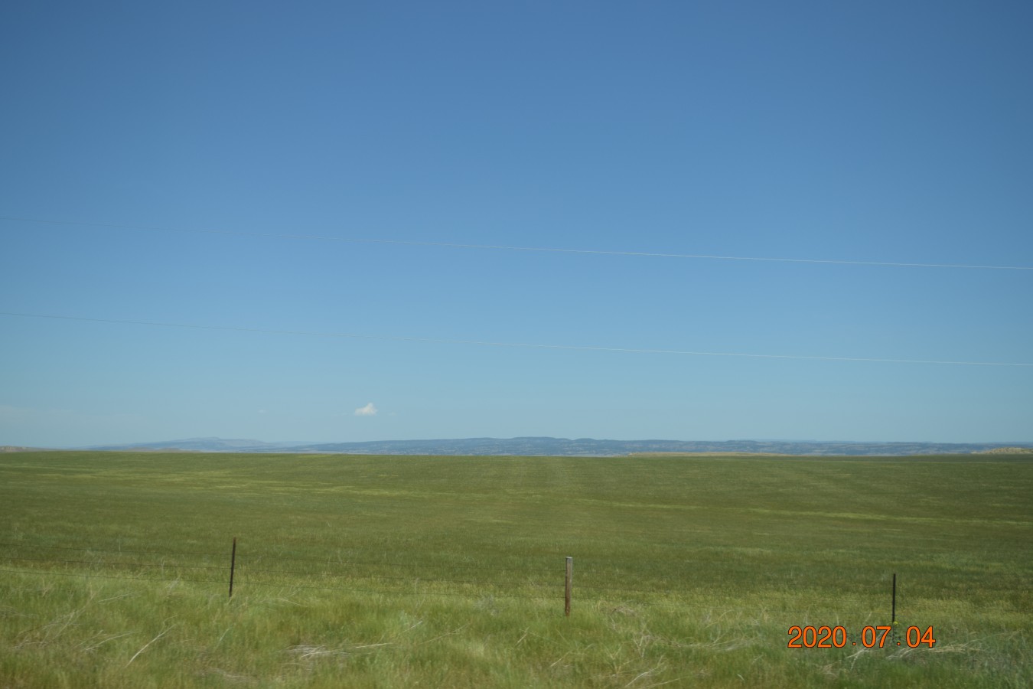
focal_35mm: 42
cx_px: 516
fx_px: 1205
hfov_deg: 46.4
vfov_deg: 31.9
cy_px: 344
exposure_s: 1/2000
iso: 200
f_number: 4.2
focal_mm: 28
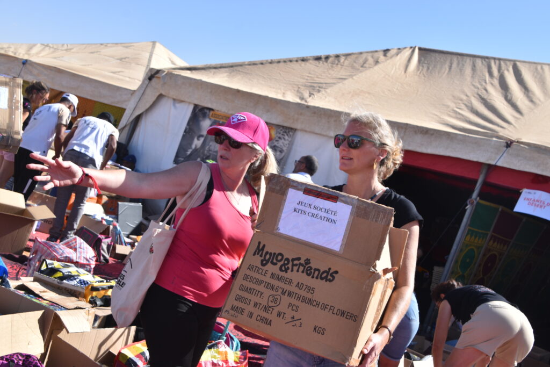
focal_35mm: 48
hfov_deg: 41.1
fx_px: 733
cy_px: 184
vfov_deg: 28.1
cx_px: 275
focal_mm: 32
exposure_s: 1/400
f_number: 10
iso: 200
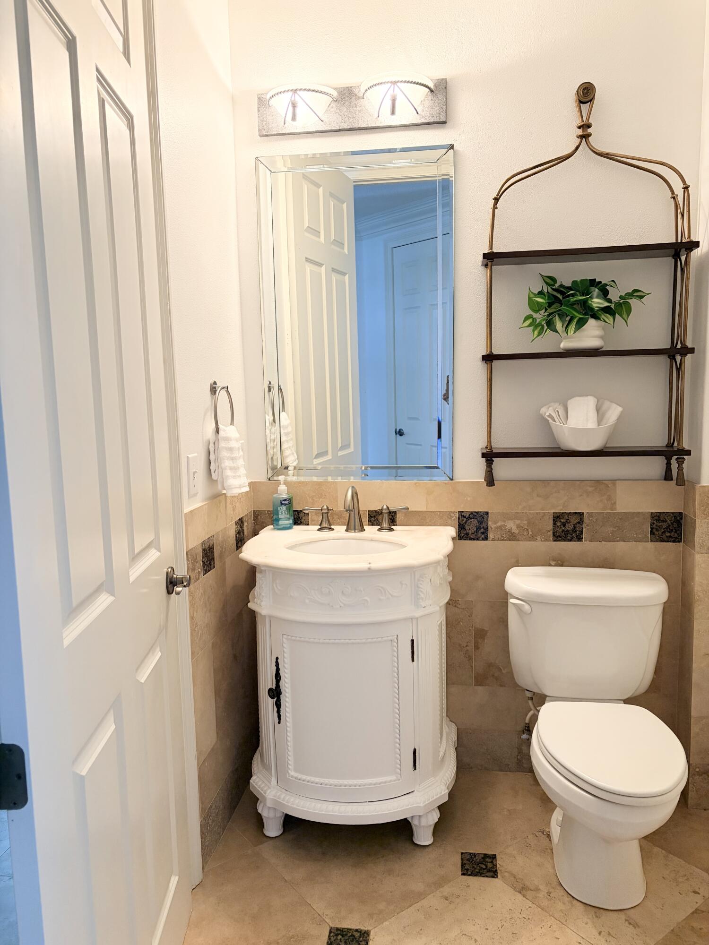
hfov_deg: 53.1
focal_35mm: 26
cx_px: 354
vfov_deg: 67.3
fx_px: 710
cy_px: 472
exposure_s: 1/60
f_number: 1.6
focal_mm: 5.96
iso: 250
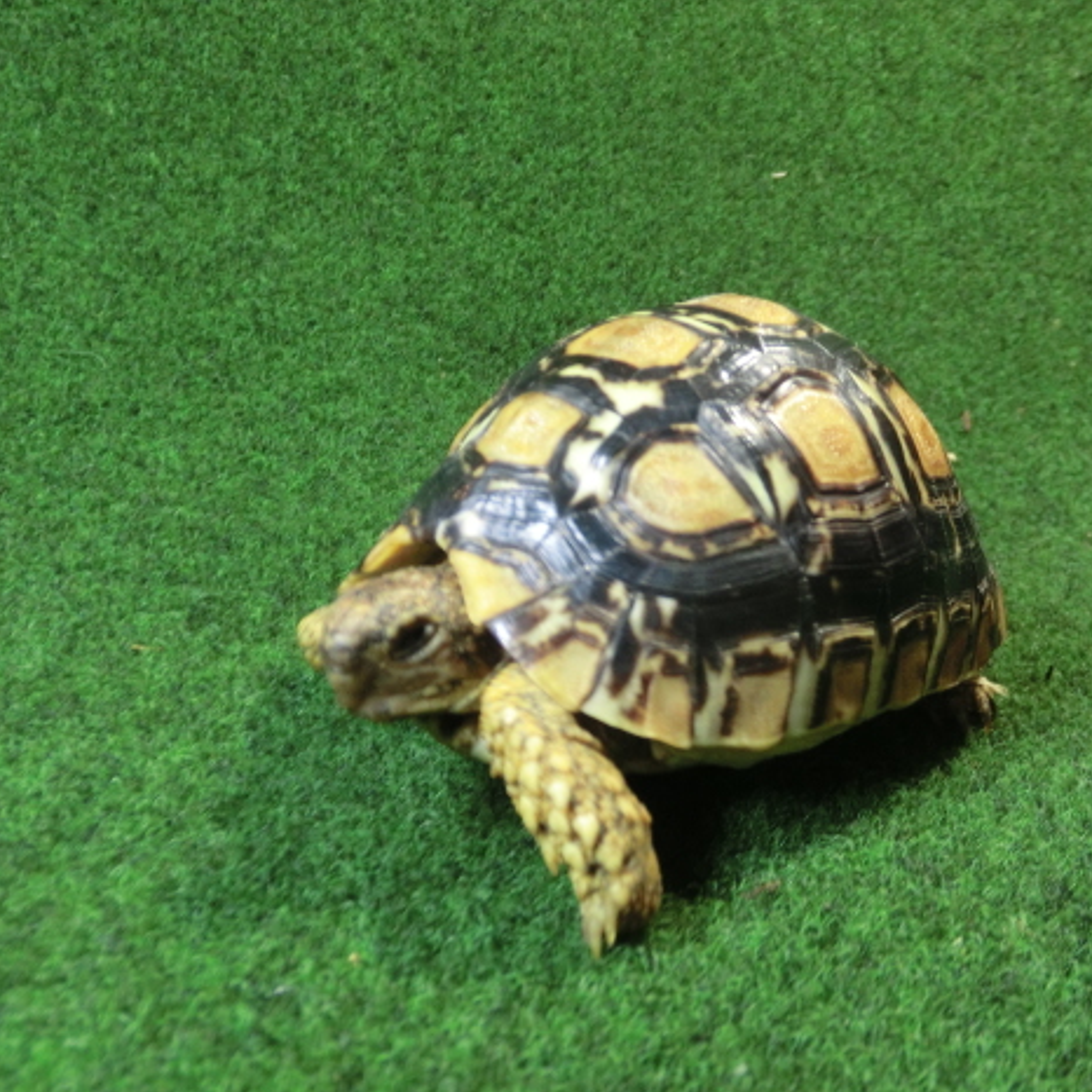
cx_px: 651
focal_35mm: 34
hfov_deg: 48.2
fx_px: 1213
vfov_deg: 48.4
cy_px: 558
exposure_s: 1/60
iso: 400
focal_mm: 5
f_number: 3
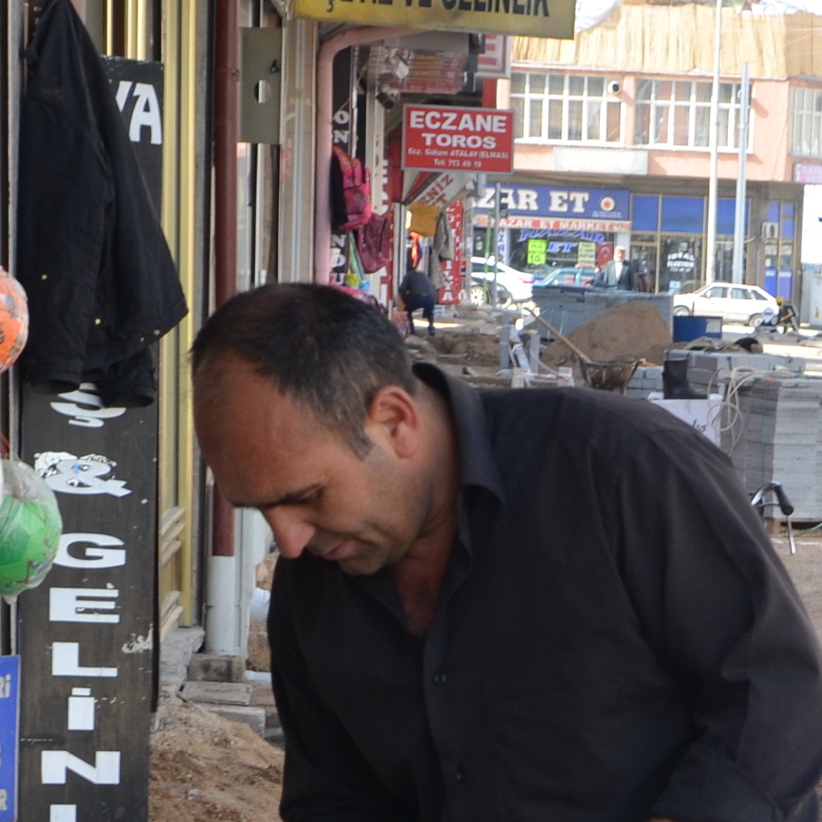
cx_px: 783
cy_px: 1084
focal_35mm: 147
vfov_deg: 11.6
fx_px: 3948
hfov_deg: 11.8
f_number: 6.3
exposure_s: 1/160
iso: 200
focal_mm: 25
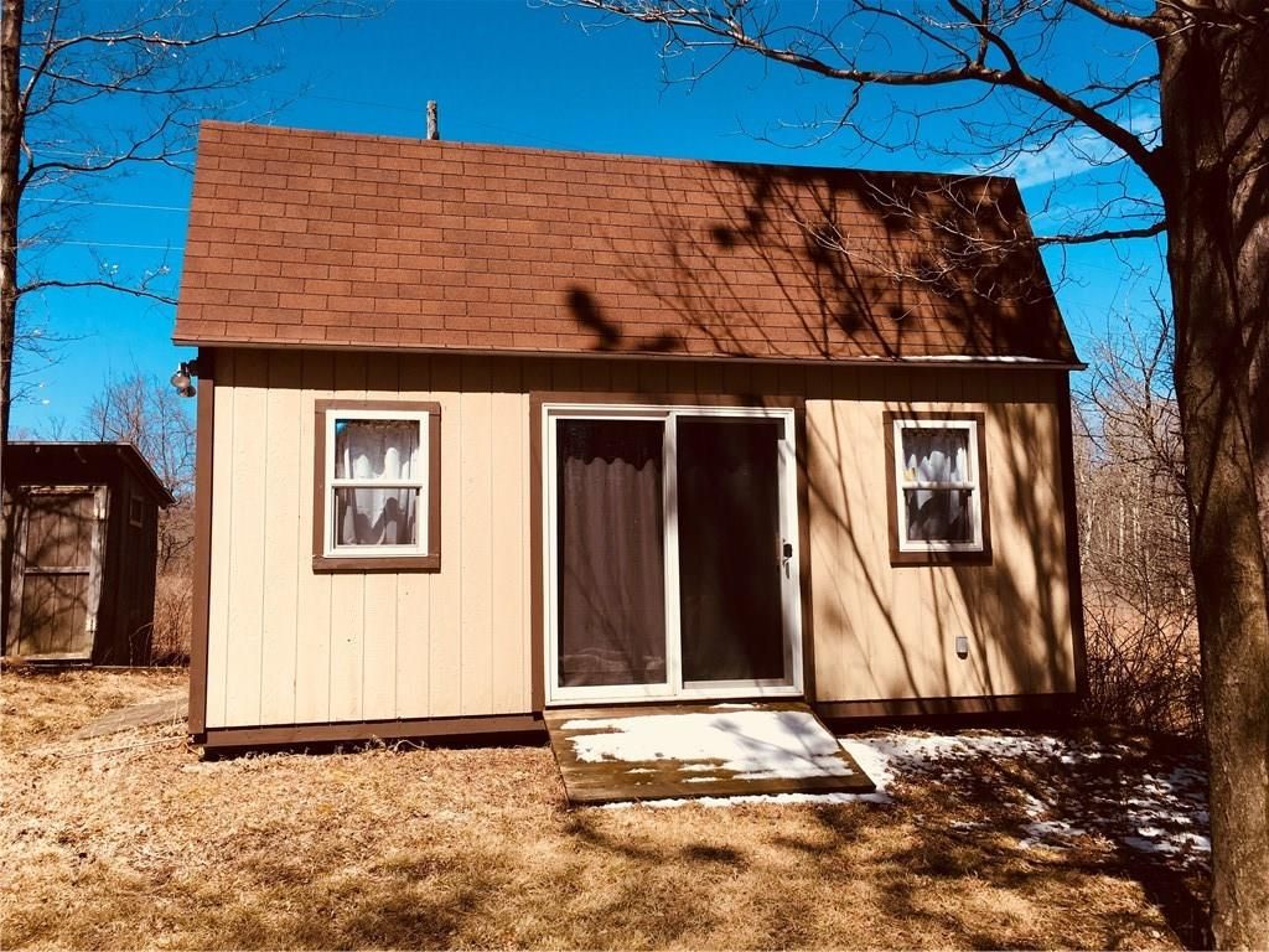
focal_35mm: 29
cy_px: 476
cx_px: 634
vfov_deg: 48.2
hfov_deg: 61.7
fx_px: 1063
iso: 25
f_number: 2.2
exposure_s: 1/1451
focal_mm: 4.15
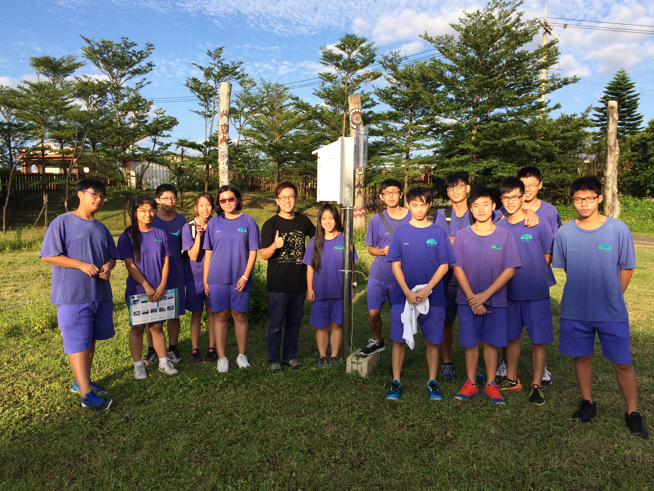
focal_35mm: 29
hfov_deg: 61.7
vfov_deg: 48.2
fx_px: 548
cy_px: 246
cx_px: 327
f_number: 2.2
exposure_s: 1/1325
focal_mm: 4.15
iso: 32
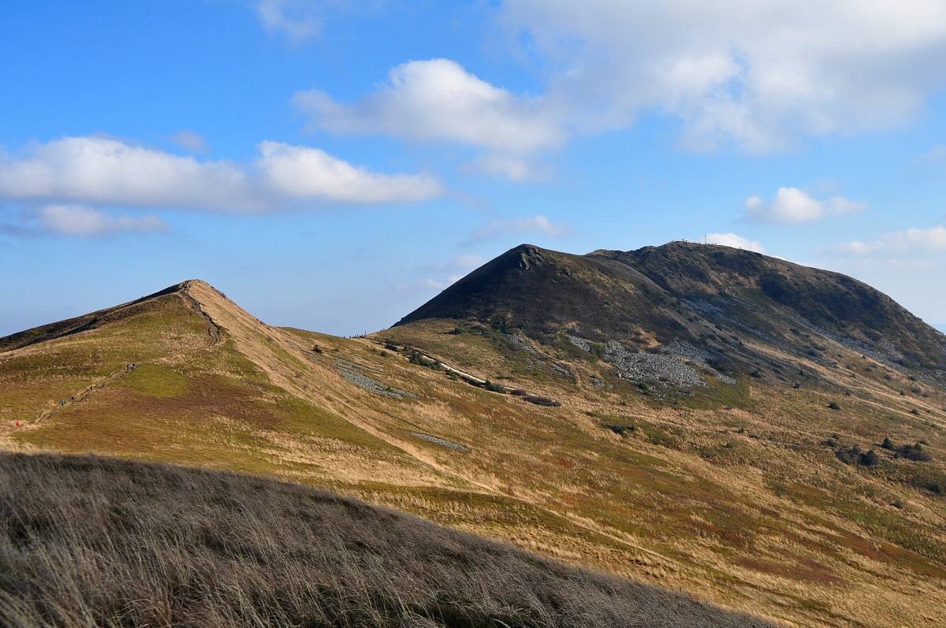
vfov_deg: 28.0
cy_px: 314
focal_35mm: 48
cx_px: 473
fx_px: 1260
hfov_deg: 41.2
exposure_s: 1/400
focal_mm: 32
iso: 400
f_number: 10
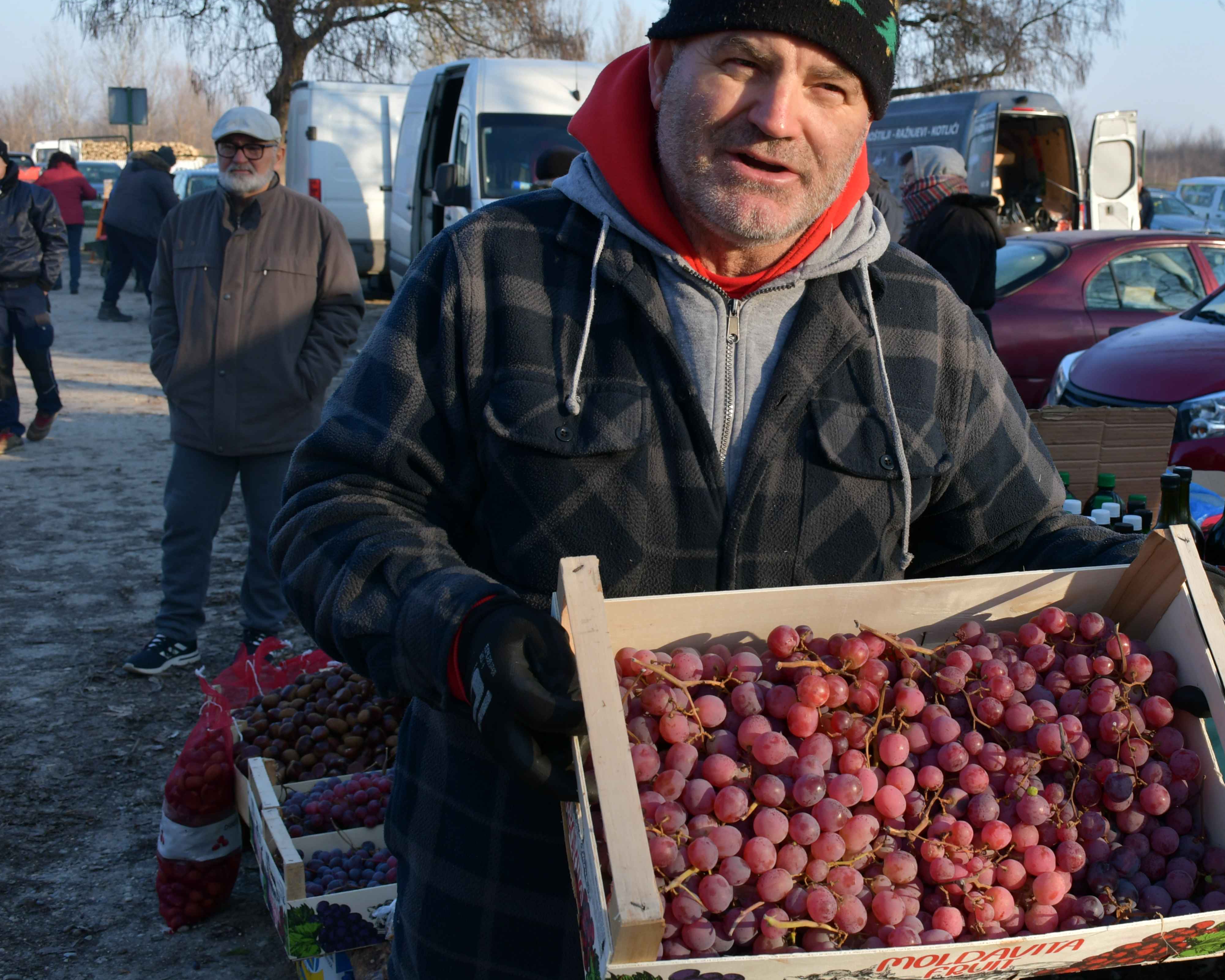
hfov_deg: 39.1
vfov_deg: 32.1
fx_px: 1704
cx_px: 808
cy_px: 437
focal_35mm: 47
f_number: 7.1
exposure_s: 1/250
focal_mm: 24
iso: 200
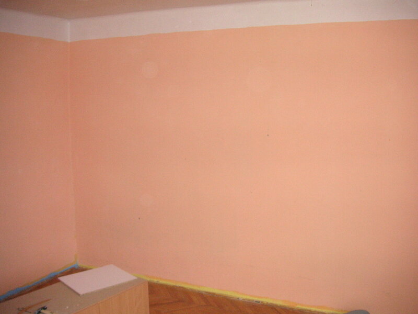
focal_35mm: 37
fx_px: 447
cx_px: 209
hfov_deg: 50.1
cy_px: 157
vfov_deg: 38.7
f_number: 2.8
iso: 160
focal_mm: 6.1
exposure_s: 1/45
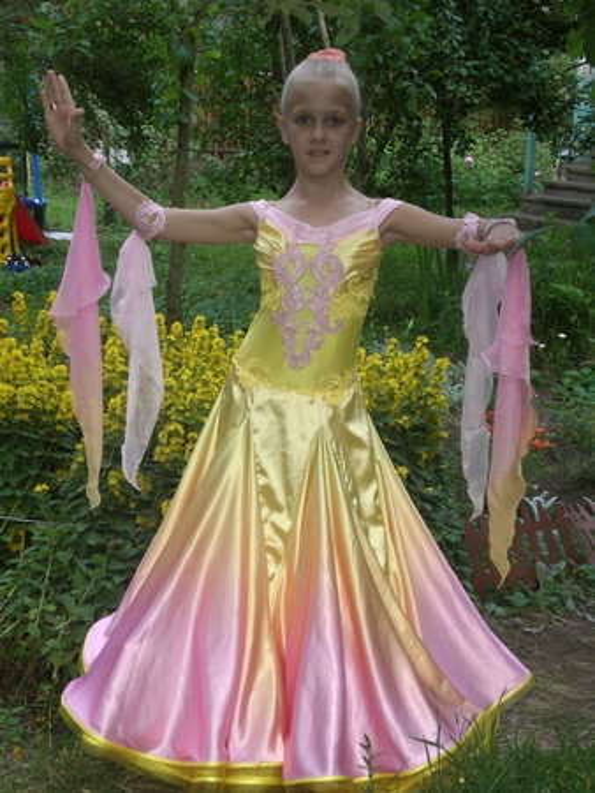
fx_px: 1442
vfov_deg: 30.7
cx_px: 298
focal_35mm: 63
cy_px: 396
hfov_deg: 23.3
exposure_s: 1/125
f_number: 4
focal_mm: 10.4
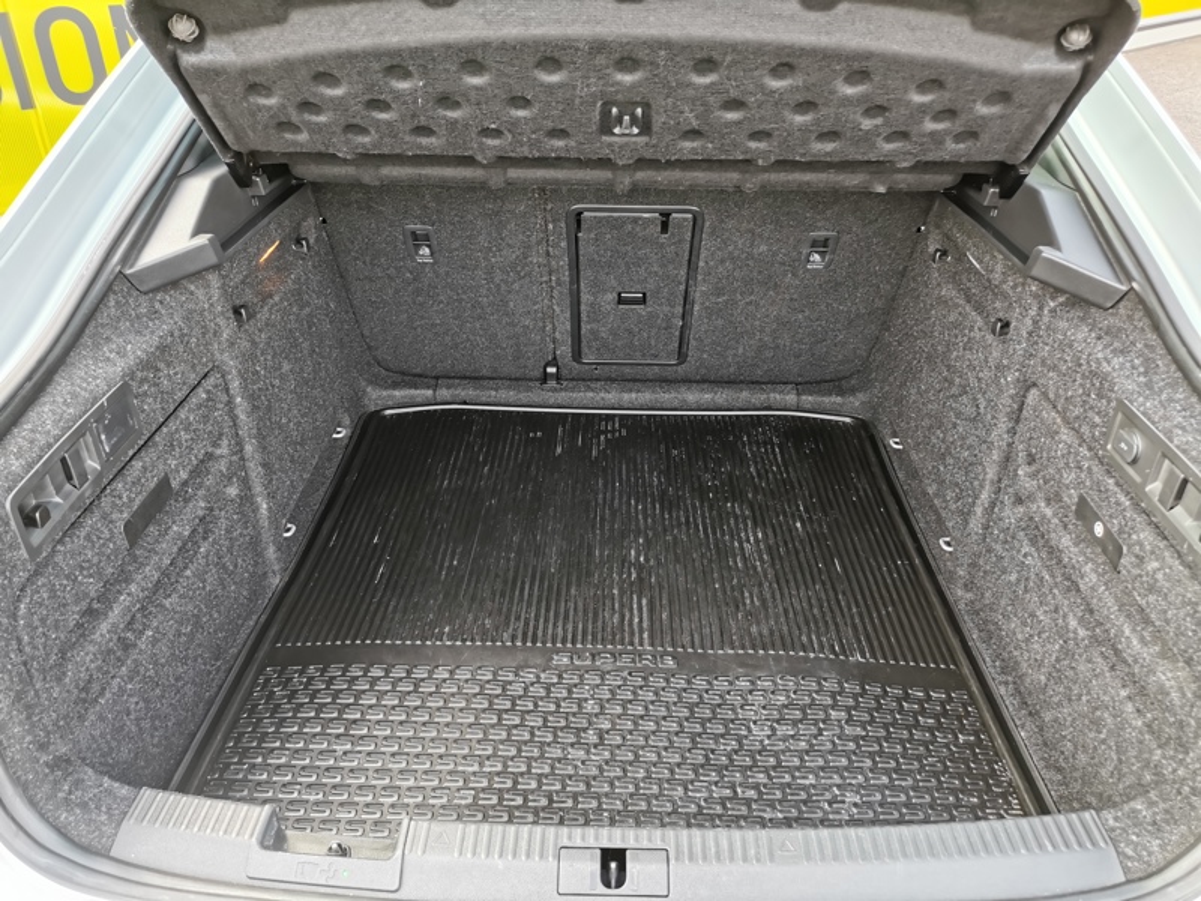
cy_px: 450
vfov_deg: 51.4
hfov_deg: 65.3
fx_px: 937
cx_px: 600
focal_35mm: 27
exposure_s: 1/99.9
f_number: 1.8
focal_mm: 5.58
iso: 64
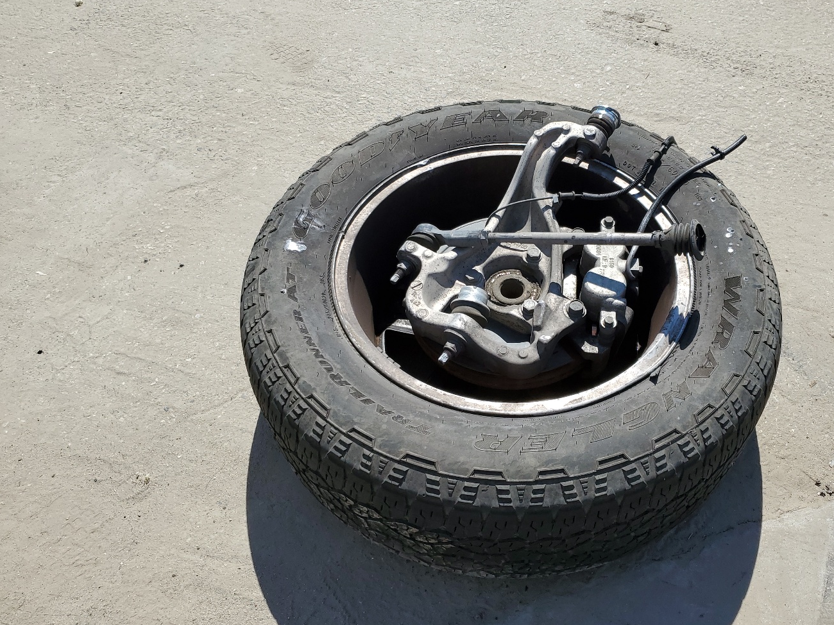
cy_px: 315
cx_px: 512
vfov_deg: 44.2
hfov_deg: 56.3
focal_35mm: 32
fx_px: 771
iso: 50
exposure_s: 1/3333
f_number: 1.5
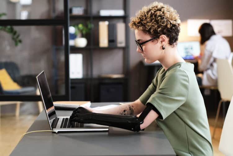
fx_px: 544
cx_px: 116
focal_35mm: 84
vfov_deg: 16.3
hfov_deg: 24.2
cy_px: 78
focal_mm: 56
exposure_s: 1/250
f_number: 2.8
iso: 800
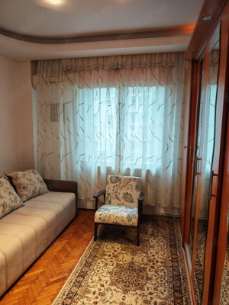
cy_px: 152
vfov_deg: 71.6
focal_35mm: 24
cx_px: 114
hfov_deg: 56.8
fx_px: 212
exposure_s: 1/50
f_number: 2
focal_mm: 6.83
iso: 125
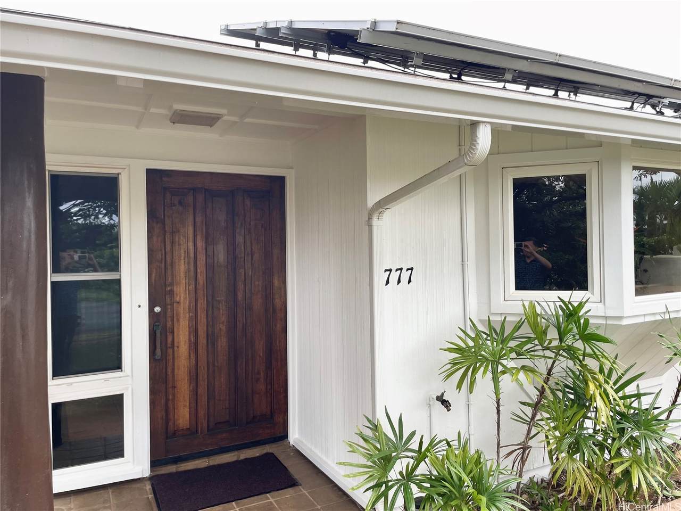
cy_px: 256
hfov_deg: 67.3
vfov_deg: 53.1
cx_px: 340
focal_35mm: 26
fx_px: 511
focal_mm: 4.2
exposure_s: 1/121
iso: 50
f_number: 1.6
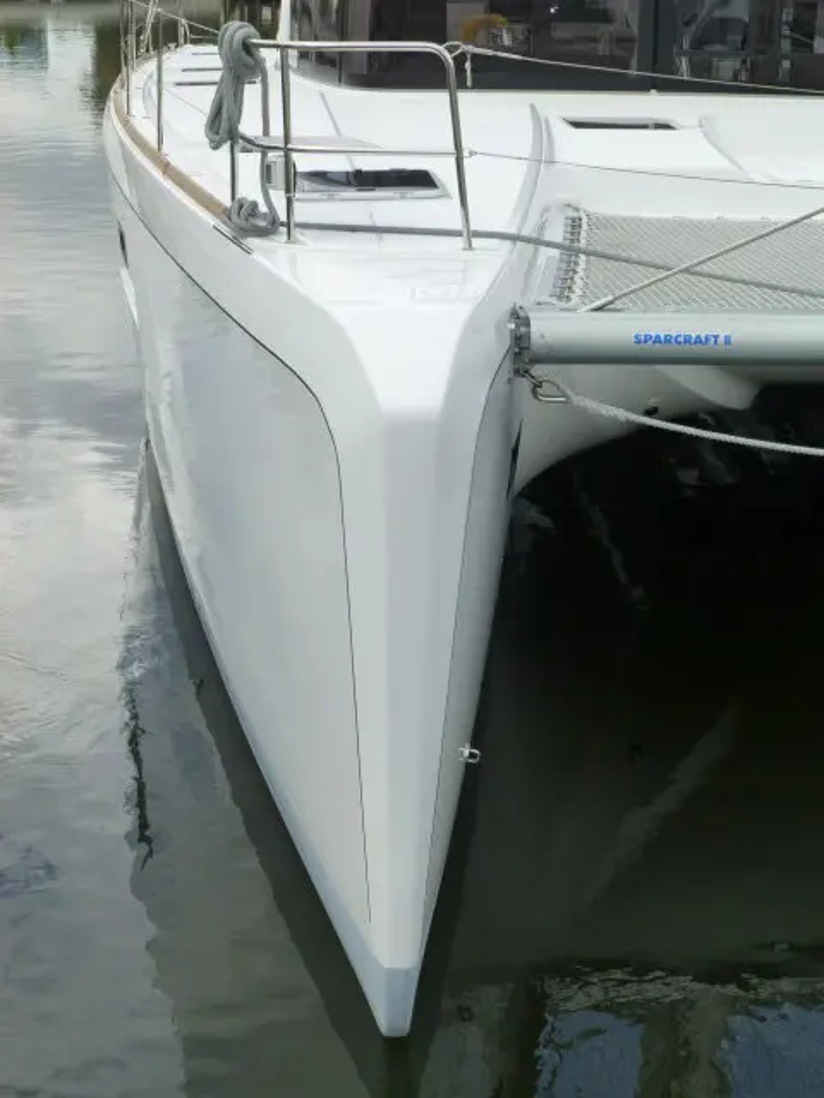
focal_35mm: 62
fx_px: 1968
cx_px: 412
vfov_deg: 31.2
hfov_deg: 23.7
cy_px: 549
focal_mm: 11
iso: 160
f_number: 4.8
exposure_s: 1/320
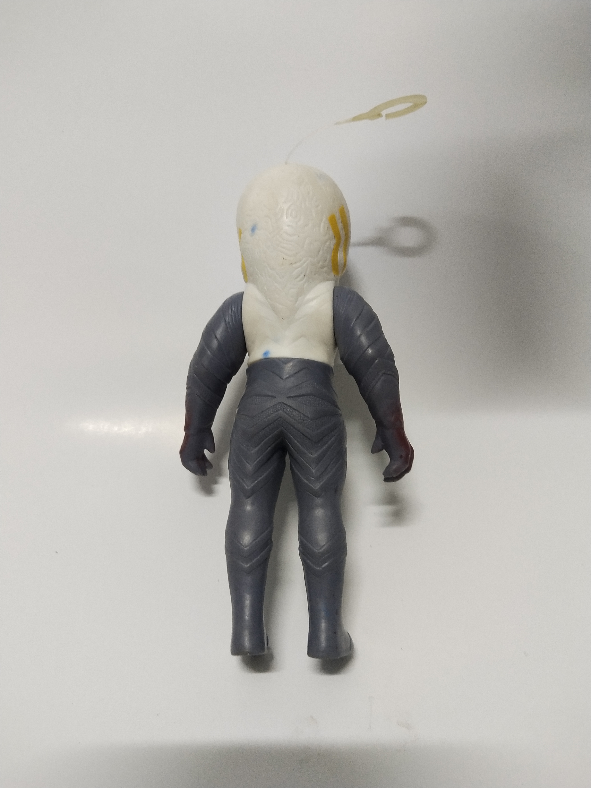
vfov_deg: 60.0
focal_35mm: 30
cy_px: 394
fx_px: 683
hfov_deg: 46.8
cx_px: 296
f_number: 1.8
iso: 446
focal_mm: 3.95
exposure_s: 1/33.3
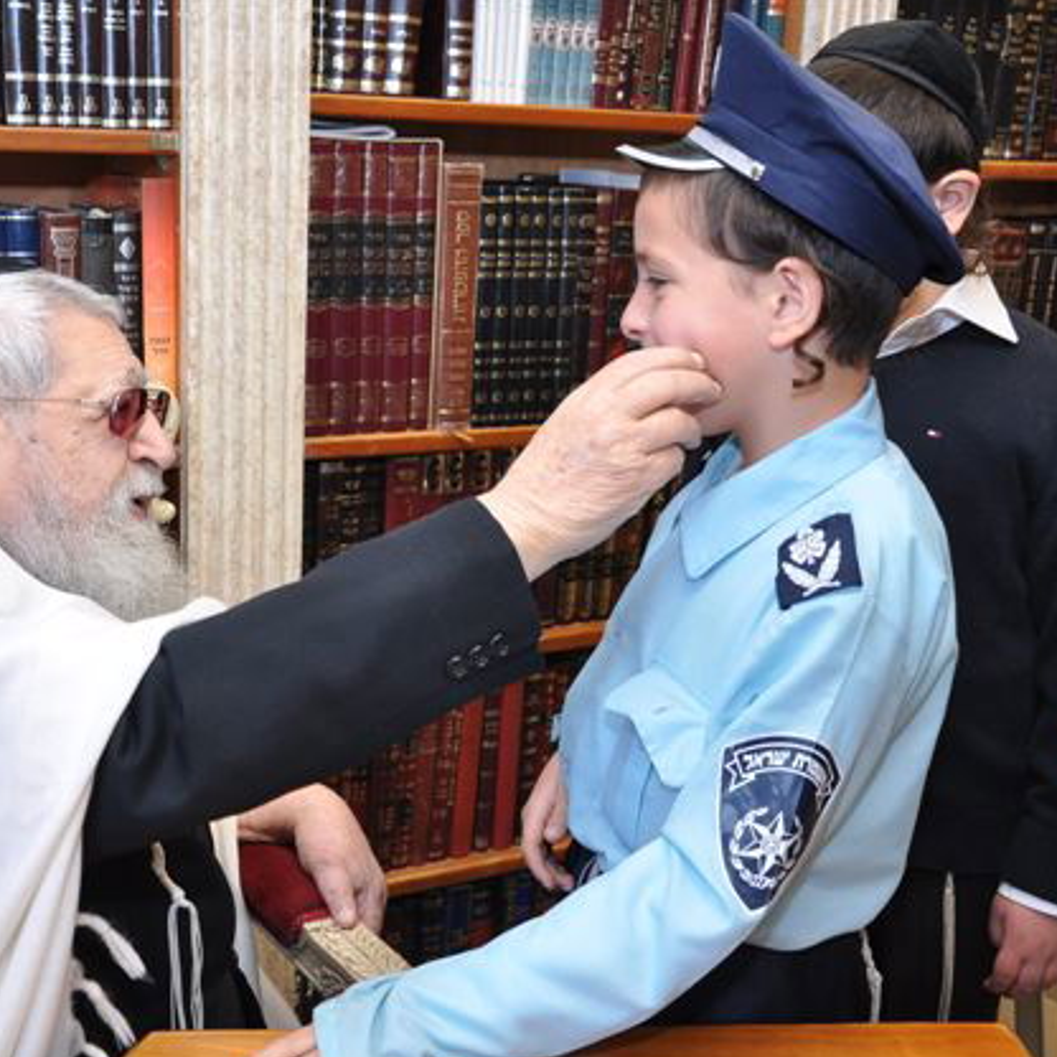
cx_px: 386
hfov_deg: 35.8
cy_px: 532
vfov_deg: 36.1
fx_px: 1624
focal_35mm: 47
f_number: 5
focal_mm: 24
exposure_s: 1/60
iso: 320
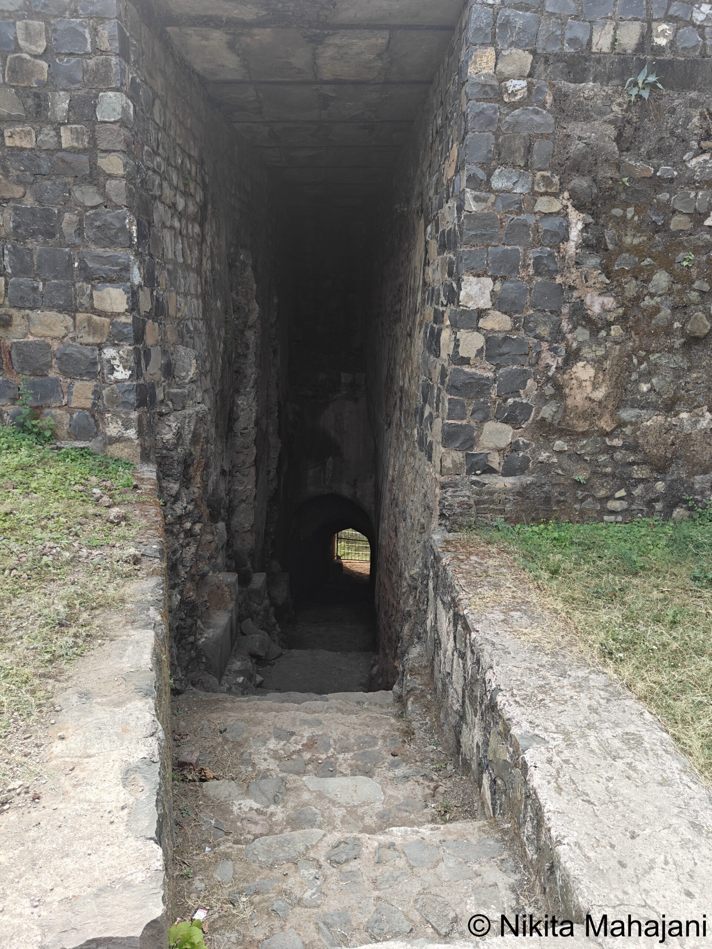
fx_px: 658
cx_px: 356
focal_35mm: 24
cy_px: 474
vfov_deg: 71.6
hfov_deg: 56.8
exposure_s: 1/555
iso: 50
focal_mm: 5.59
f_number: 1.8
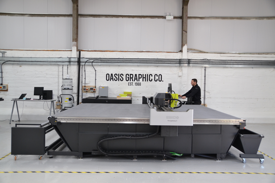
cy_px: 92
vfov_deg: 40.0
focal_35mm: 33
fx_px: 252
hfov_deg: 57.2
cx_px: 138
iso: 400
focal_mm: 22
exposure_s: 1/100
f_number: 5
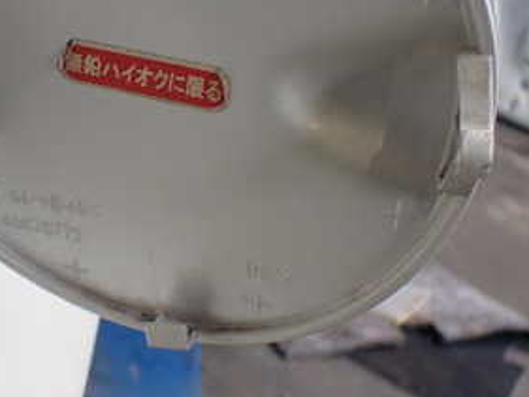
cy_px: 132
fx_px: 978
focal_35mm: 64
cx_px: 73
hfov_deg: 29.3
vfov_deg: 22.8
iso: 160
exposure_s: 1/125
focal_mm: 5.4
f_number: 2.3
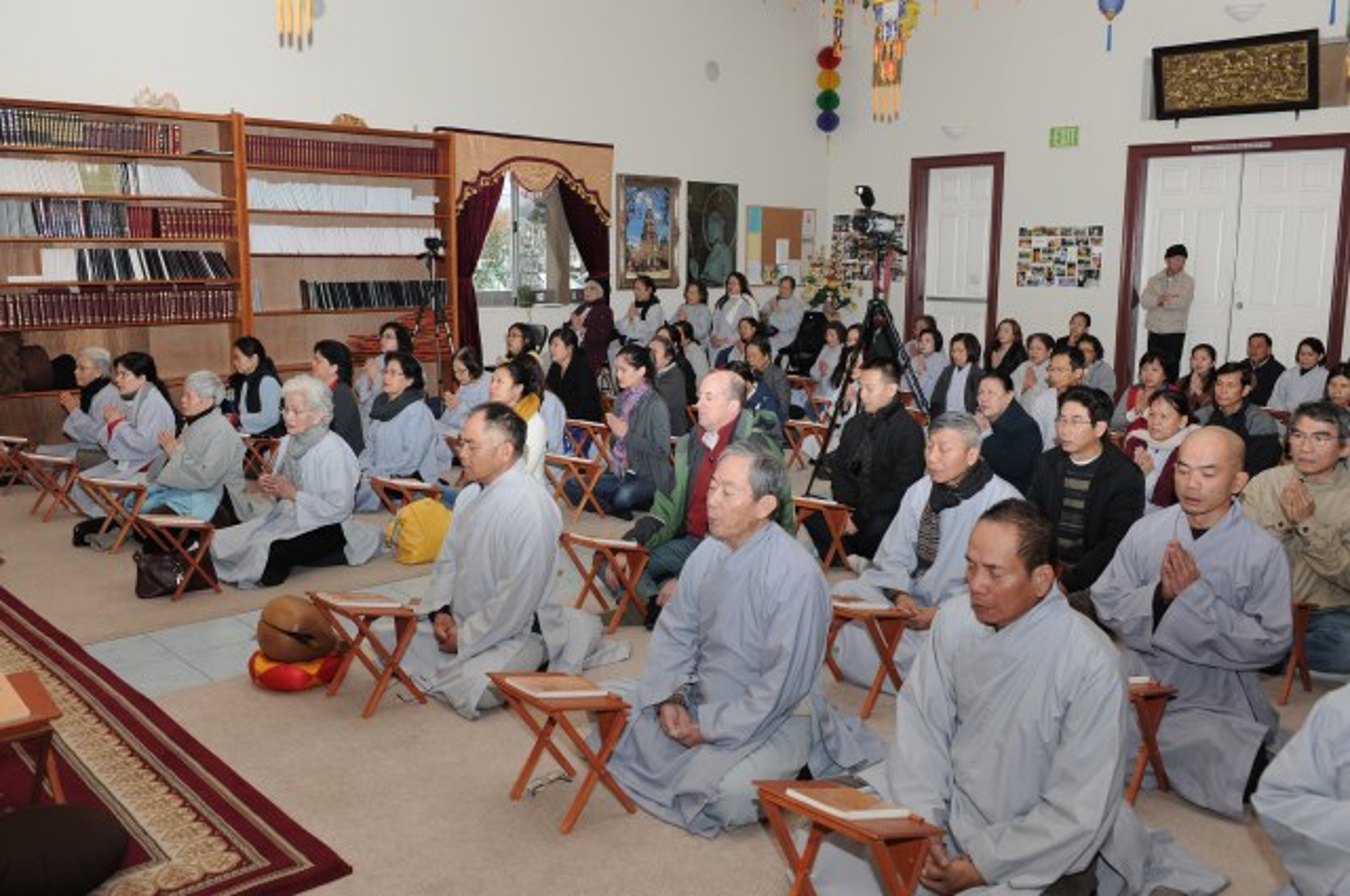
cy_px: 448
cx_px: 675
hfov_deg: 60.3
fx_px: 1161
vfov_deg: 42.2
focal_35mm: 31
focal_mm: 31
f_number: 5.6
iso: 200
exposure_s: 1/60
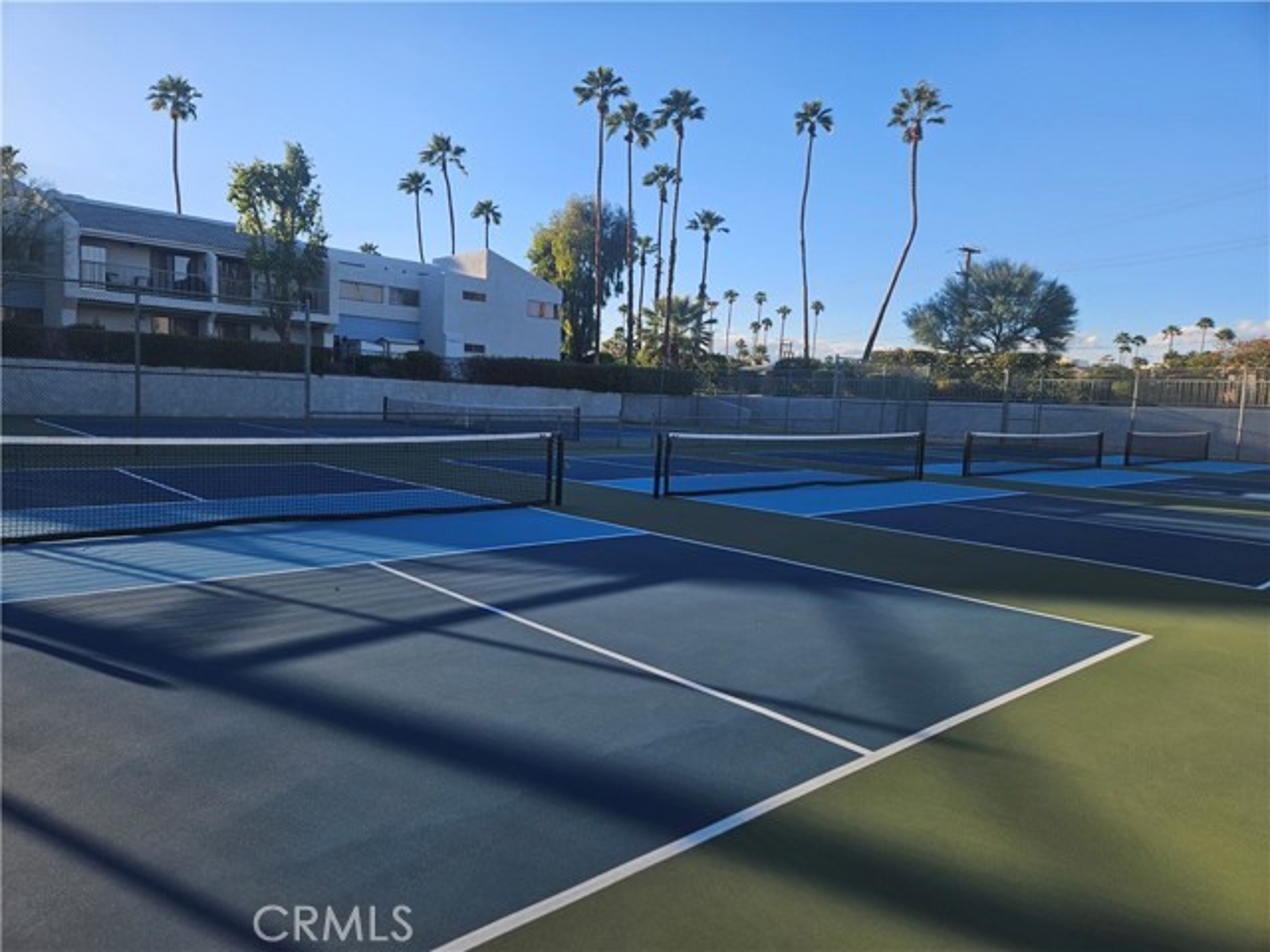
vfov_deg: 58.9
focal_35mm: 23
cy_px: 476
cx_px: 635
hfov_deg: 73.9
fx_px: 844
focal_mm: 5.4
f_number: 1.8
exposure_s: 1/740
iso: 25
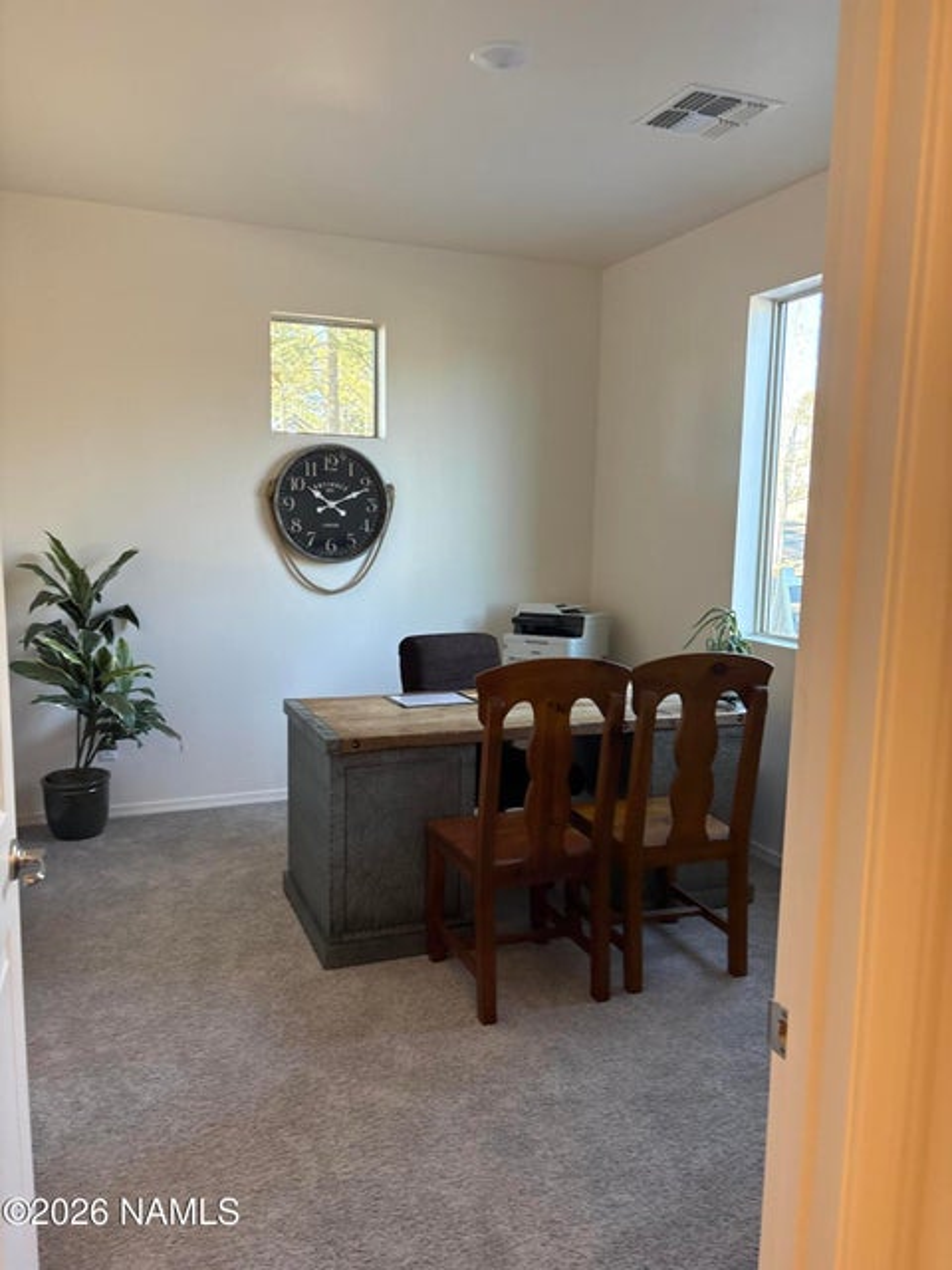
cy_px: 635
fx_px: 953
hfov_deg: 53.1
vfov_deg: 67.3
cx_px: 476
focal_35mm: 26
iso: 125
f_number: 1.6
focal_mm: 5.96
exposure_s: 1/60
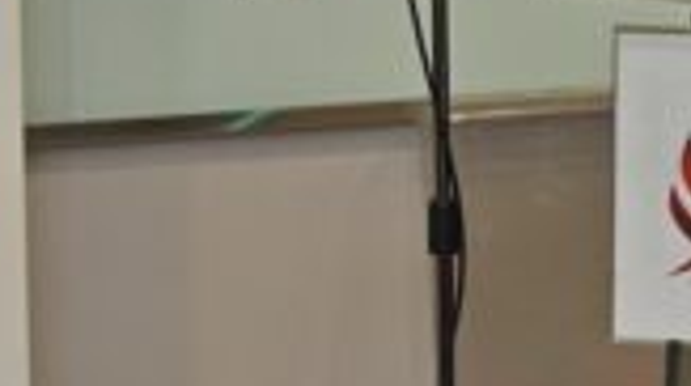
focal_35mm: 541
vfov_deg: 2.2
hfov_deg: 4.0
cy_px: -369
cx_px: 475
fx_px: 9895
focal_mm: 140
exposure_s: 1/80
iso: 2000
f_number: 5.6
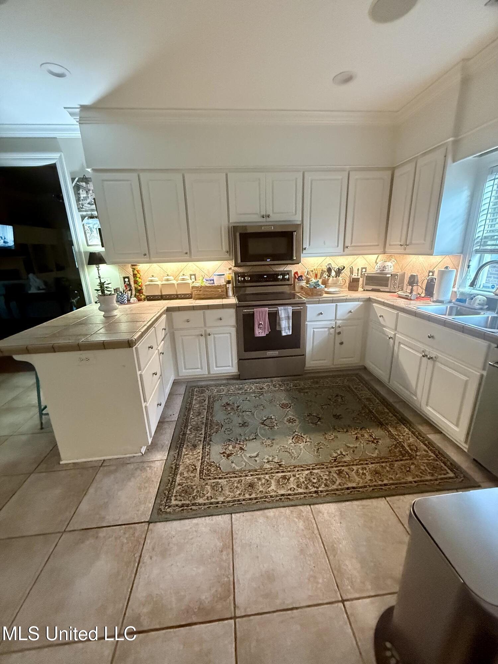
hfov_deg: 85.7
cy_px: 332
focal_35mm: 14
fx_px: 269
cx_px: 249
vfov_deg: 102.1
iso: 640
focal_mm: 2.22
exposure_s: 1/60
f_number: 2.2
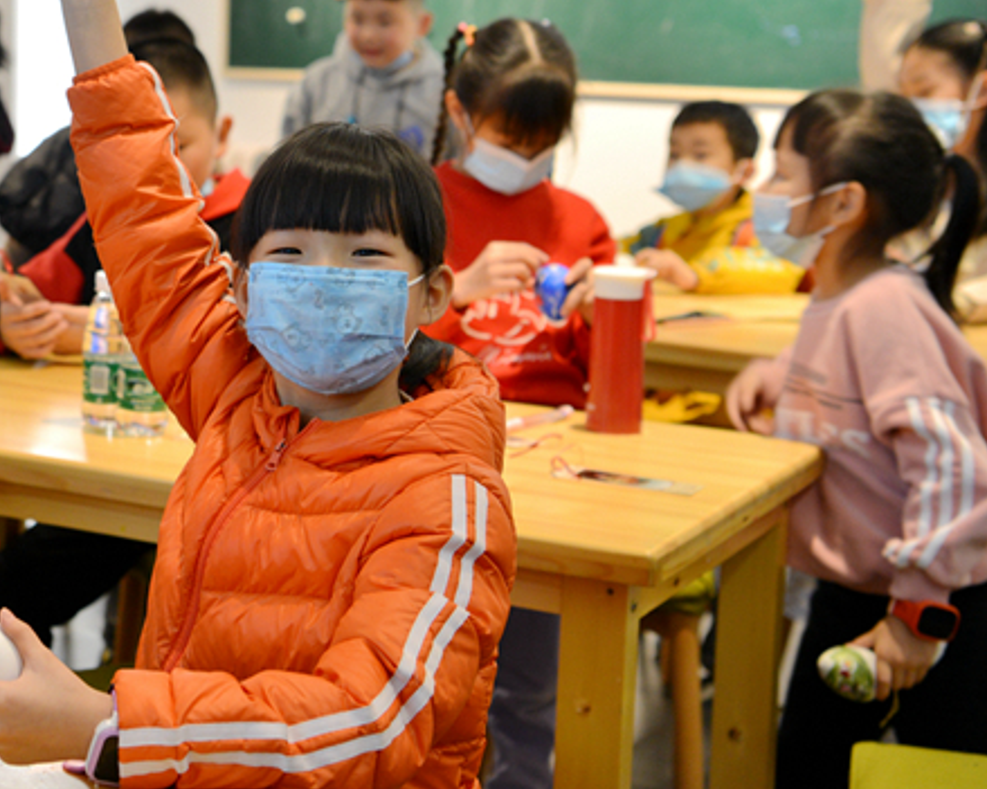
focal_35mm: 77
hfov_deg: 24.2
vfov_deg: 19.8
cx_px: 146
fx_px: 2249
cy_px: 259
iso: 800
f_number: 4
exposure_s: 1/60
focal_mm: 45
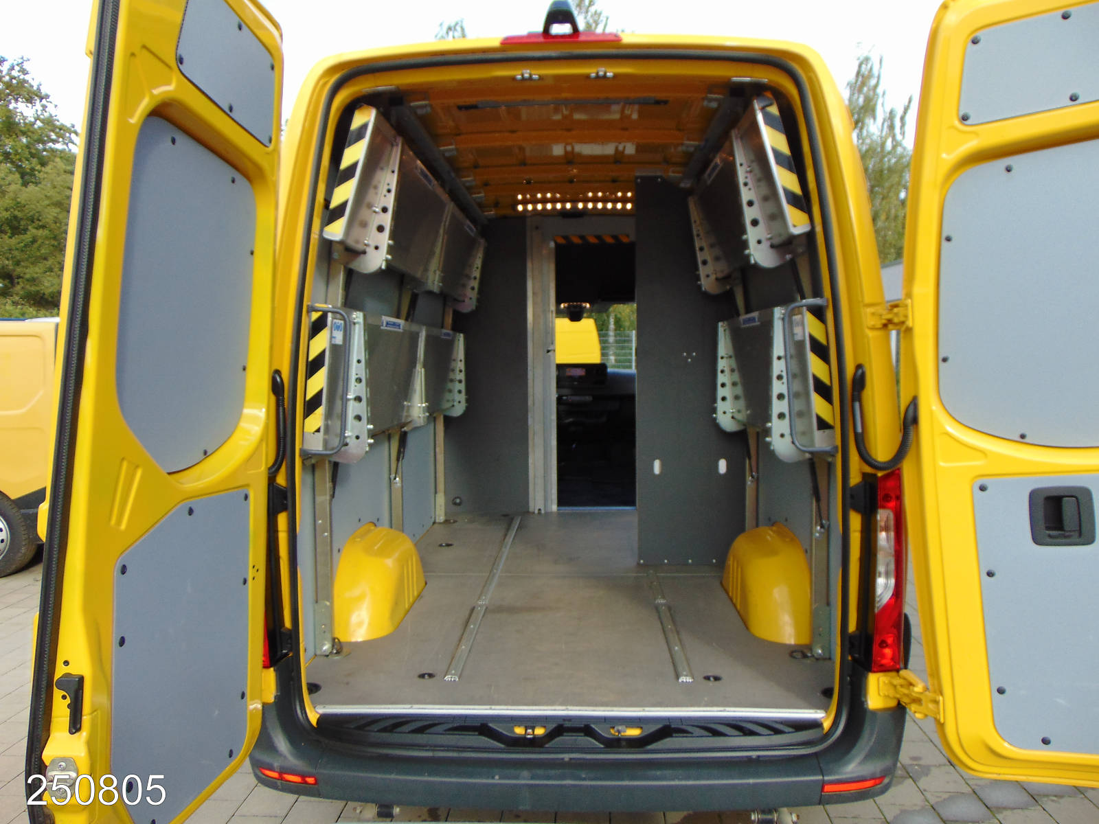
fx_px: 794
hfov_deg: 69.4
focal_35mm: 25
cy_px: 412
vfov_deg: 54.9
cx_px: 550
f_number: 3
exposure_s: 1/200
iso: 80
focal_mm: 4.5
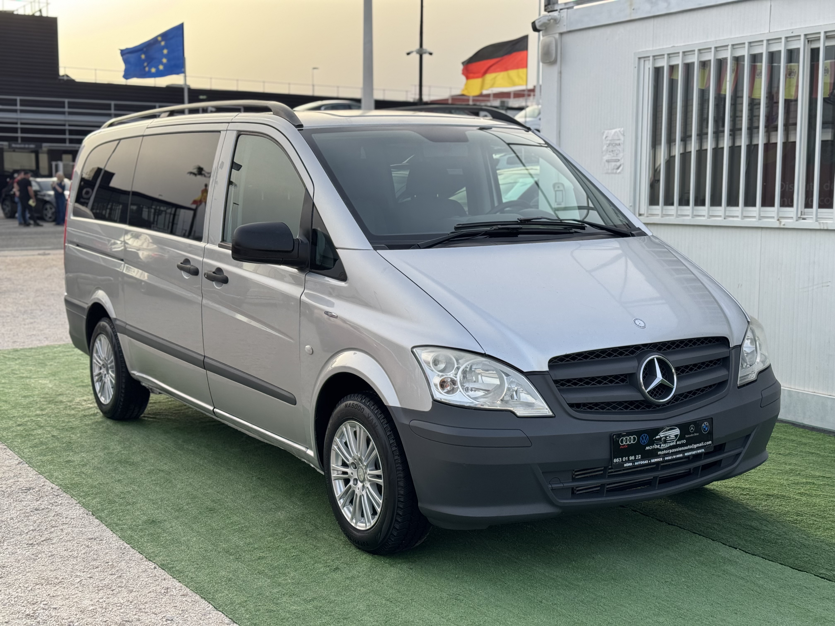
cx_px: 418
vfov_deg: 30.3
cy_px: 313
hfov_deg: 39.7
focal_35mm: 48
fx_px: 1158
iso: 64
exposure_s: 1/678
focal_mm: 6.76
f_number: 1.78
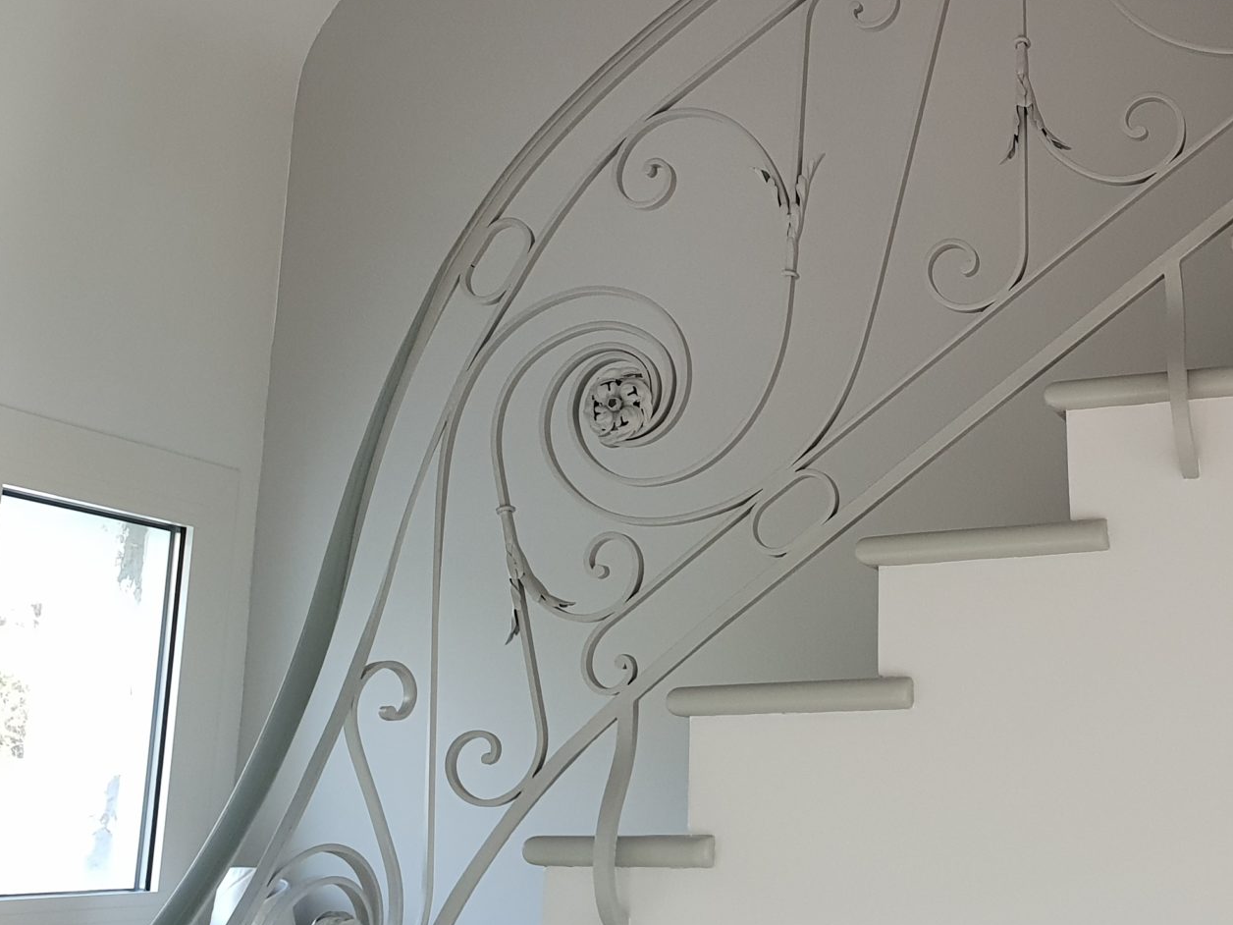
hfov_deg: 35.7
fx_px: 1888
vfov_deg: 26.6
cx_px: 857
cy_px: 103
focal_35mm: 53
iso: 160
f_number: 2.4
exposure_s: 1/50
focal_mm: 4.3
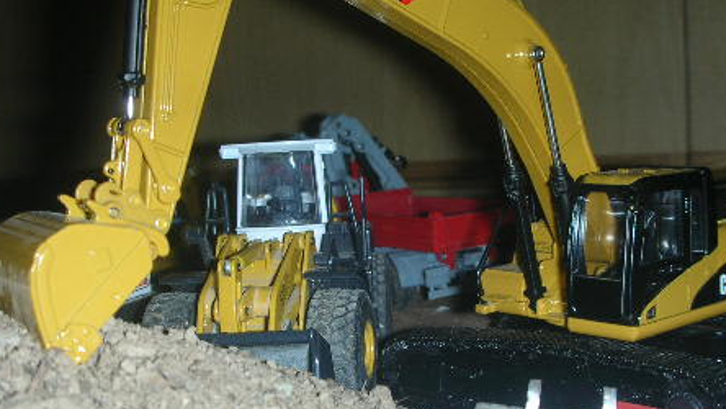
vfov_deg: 21.8
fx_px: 1059
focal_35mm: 55
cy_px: 273
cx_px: 371
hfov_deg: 37.8
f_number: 3
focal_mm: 5.8
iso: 50
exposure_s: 1/60.1
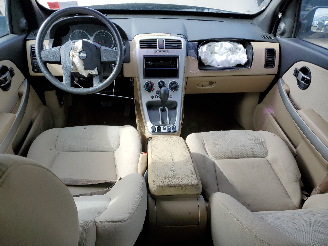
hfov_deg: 67.3
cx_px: 164
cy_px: 123
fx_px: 246
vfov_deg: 53.1
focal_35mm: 26
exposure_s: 1/556
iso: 50
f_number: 1.5
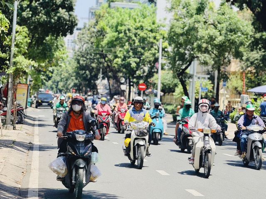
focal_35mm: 120
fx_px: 922
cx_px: 133
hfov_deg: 16.4
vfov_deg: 12.3
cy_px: 100
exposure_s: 1/963
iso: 64
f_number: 2.8
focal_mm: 15.66
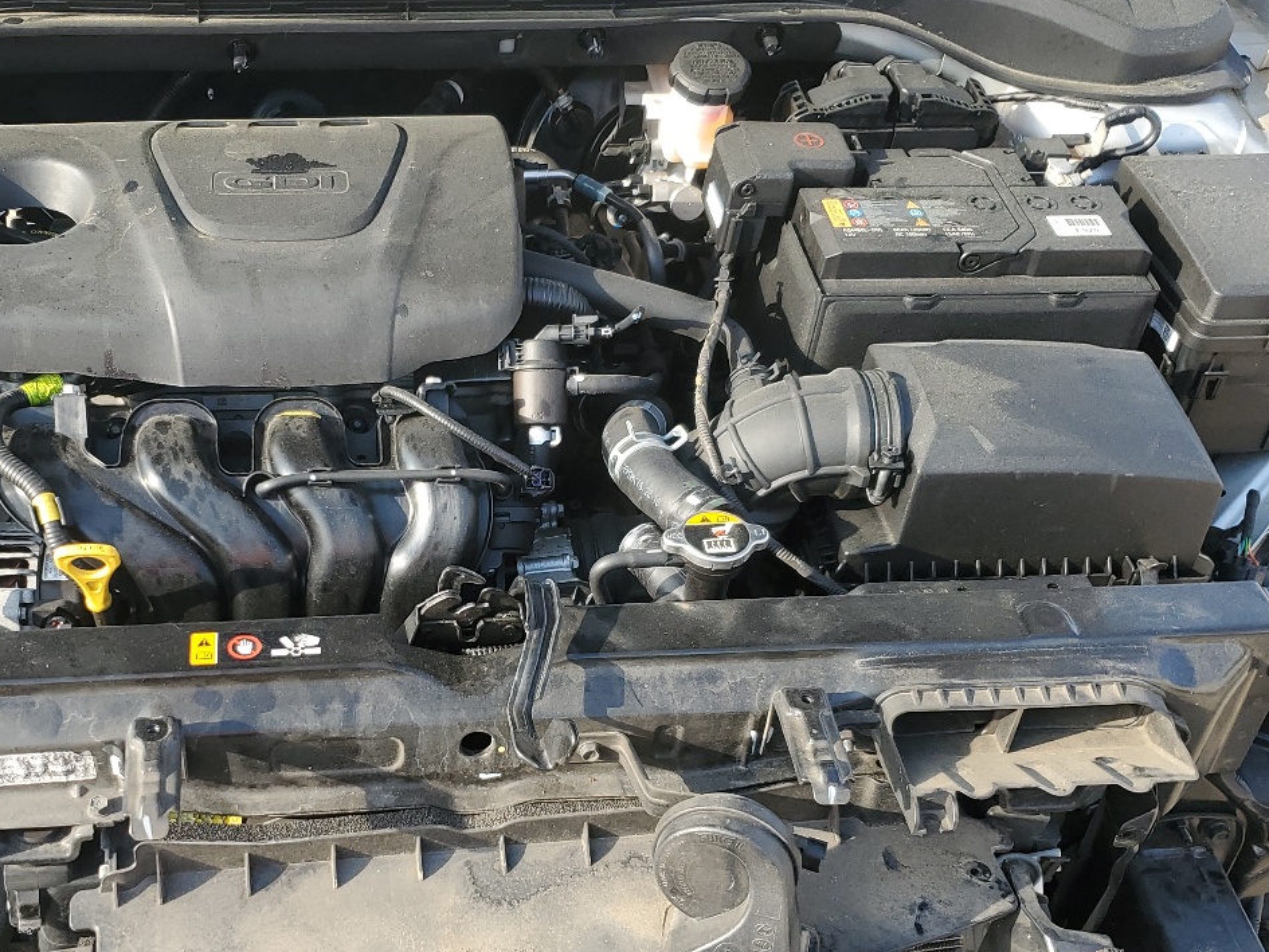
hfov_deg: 42.3
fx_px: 1613
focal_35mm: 44
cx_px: 418
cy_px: 615
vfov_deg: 32.7
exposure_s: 1/588
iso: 50
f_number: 1.5
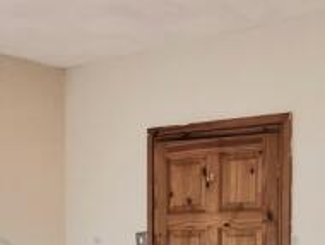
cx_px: 192
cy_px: 274
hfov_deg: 27.7
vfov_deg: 20.1
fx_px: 658
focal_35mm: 70
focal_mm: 2.2
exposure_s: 1/50
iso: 100
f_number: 2.2
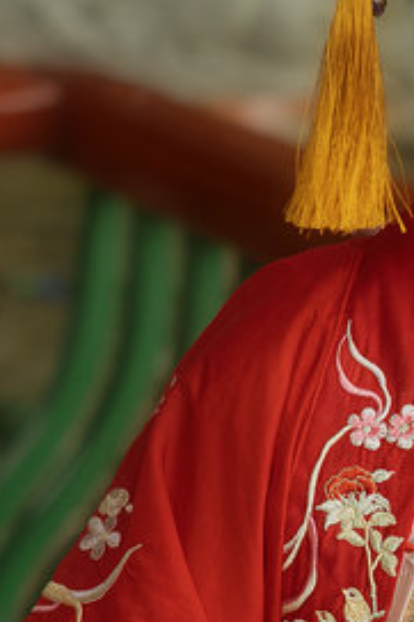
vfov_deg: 8.3
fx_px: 4283
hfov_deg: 5.5
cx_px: 650
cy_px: 552
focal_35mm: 248
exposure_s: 1/125
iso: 100
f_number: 2.8
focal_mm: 50
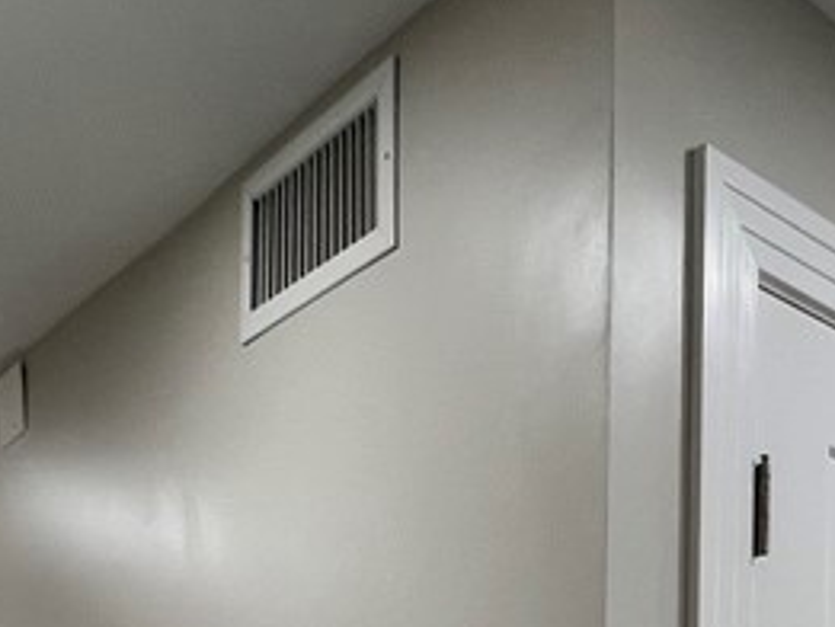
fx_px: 1231
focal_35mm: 51
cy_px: 1008
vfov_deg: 22.1
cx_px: 694
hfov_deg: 36.0
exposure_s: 1/120
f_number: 1.8
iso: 125
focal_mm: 1.57
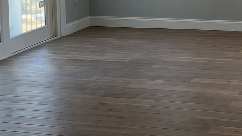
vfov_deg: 13.7
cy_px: -54
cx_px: 256
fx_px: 539
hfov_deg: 23.9
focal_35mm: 84
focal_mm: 5.7
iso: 40
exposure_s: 1/185
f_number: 1.5
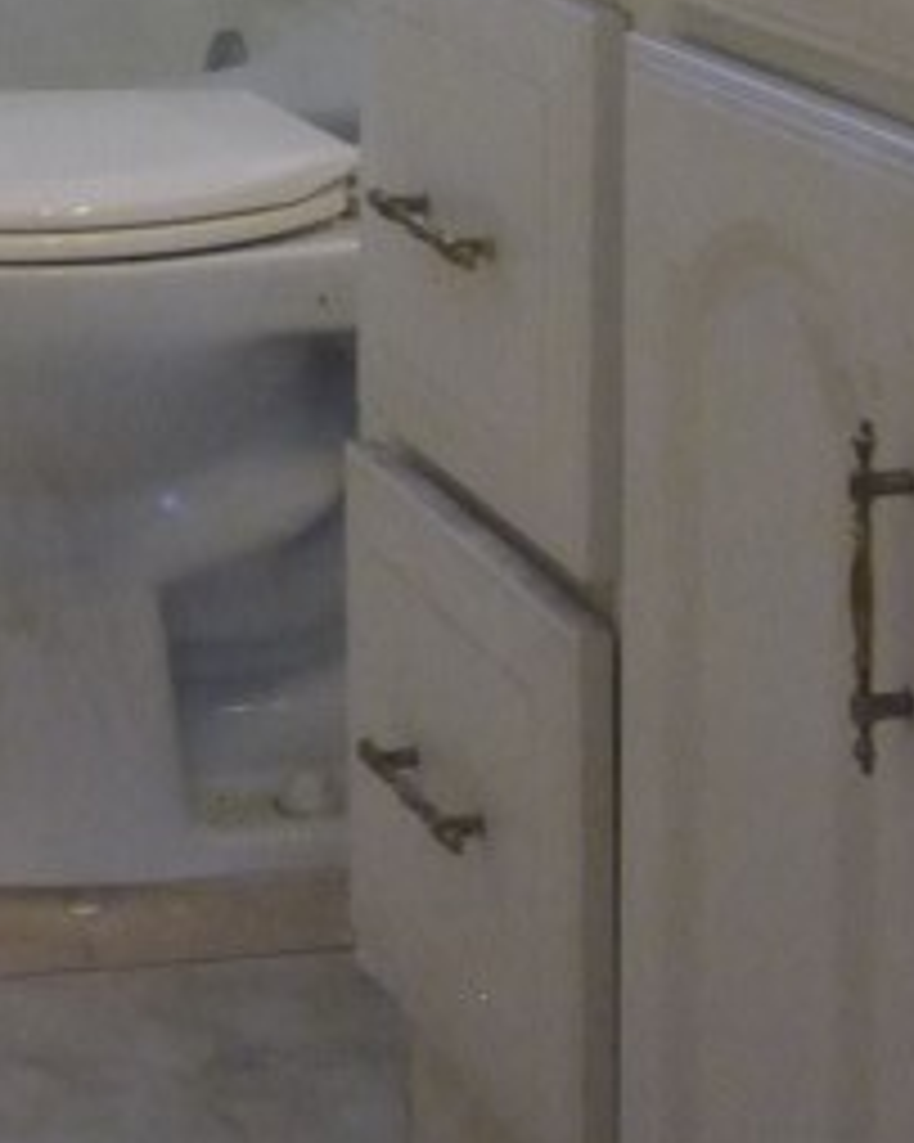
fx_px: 3992
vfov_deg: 15.0
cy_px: -612
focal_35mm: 118
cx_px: -297
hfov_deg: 12.6
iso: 250
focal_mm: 5.2
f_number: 3.3
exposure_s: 1/30
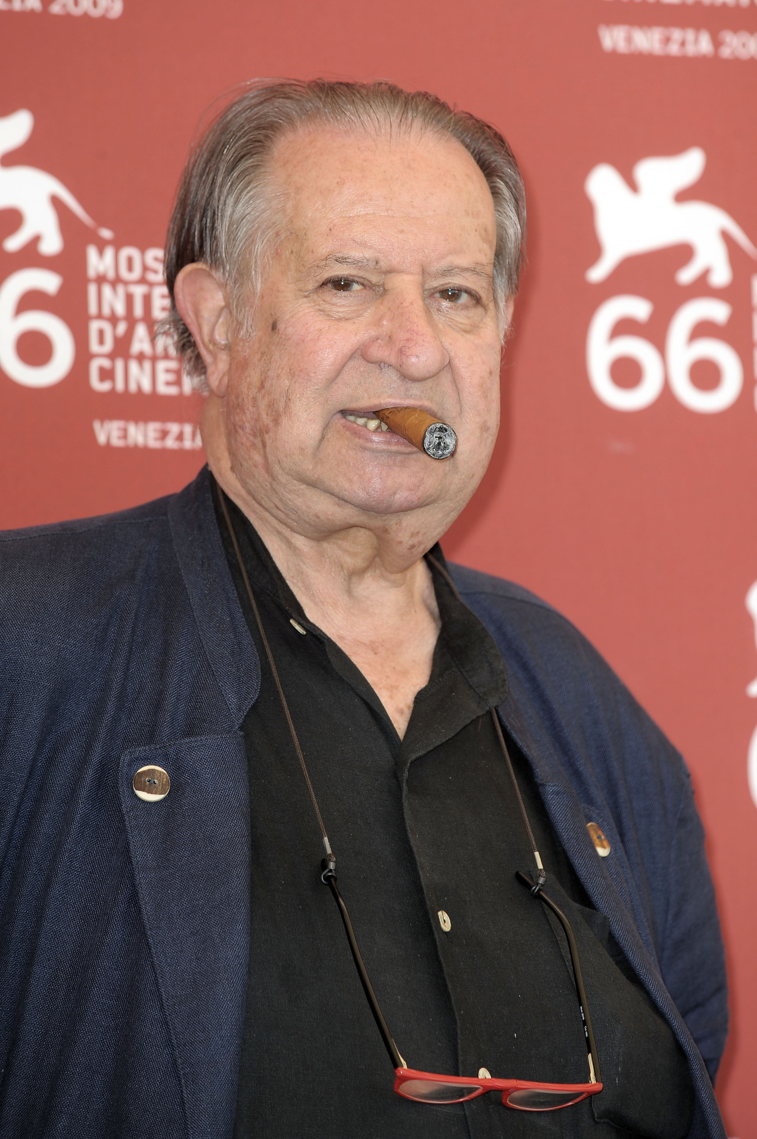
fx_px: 6319
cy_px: 570
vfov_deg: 10.3
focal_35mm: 200
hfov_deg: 6.9
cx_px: 378
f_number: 5.6
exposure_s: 1/200
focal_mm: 200
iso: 200
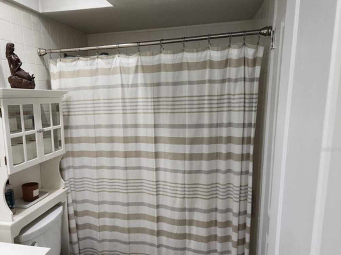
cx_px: 131
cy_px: 149
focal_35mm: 29
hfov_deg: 60.9
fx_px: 286
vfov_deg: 48.0
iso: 250
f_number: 1.8
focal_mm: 5.4
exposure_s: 1/120
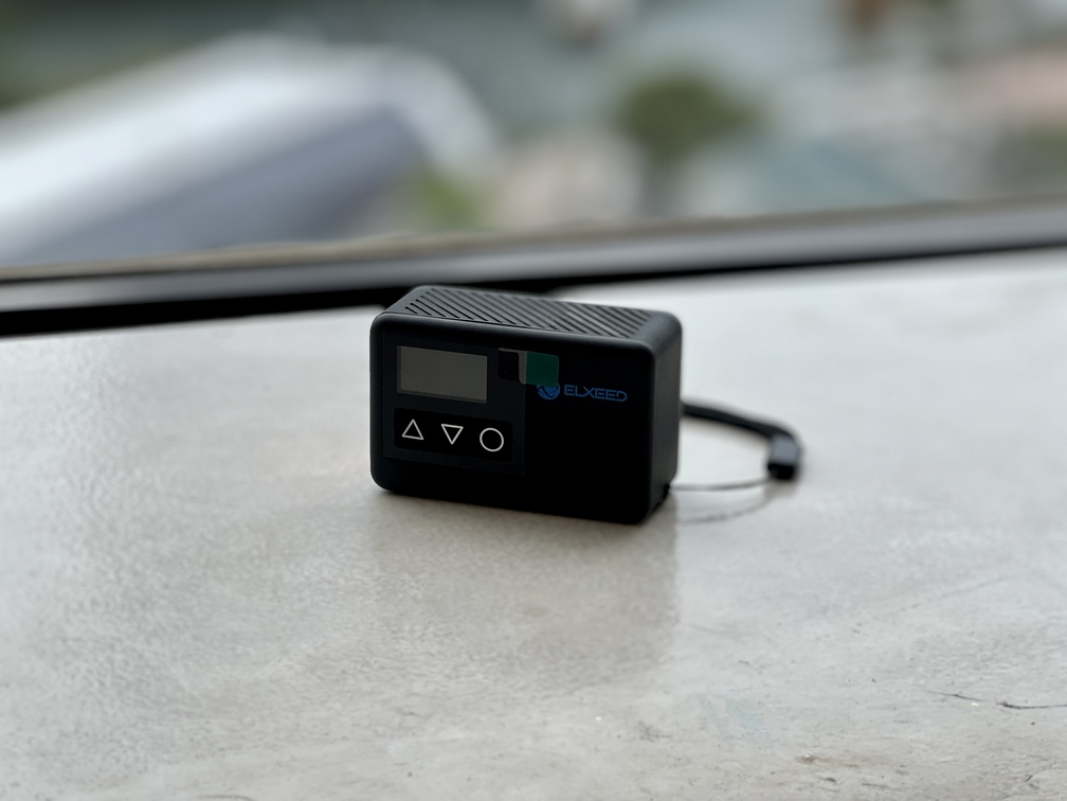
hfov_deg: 25.3
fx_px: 2373
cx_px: 534
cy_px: 400
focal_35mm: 77
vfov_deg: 19.1
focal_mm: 9
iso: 25
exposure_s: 1/261
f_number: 2.8
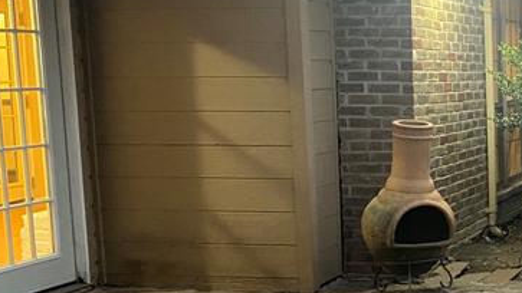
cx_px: 647
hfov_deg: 23.9
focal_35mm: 80
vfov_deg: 15.0
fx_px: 1107
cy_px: 214
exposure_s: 1/30
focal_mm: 4.25
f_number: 1.8
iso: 500
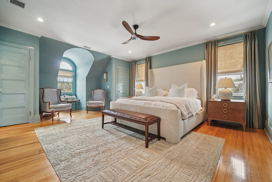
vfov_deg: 53.1
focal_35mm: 24
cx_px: 136
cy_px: 91
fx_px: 181
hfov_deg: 73.7
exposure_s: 1/30
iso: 800
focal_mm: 24
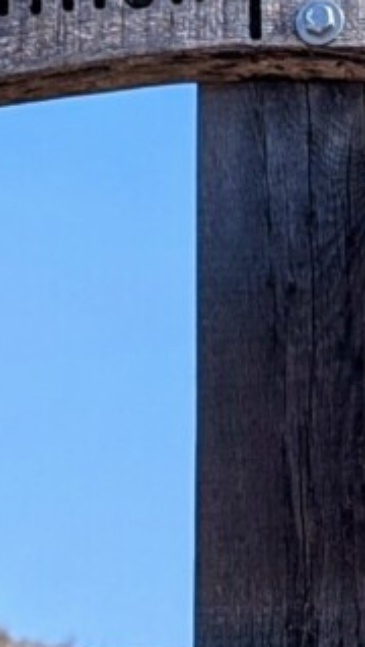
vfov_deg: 10.5
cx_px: 320
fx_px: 3519
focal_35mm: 205
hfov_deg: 5.9
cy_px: 434
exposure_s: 1/1397
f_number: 1.85
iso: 44
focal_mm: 6.81
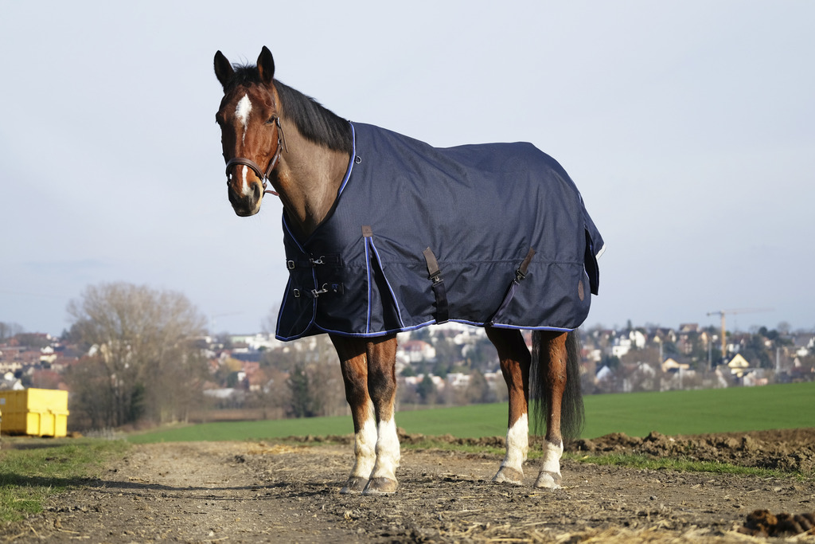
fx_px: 2377
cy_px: 272
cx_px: 408
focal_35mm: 105
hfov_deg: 19.5
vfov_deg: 13.0
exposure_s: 1/2000
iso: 400
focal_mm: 70
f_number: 4
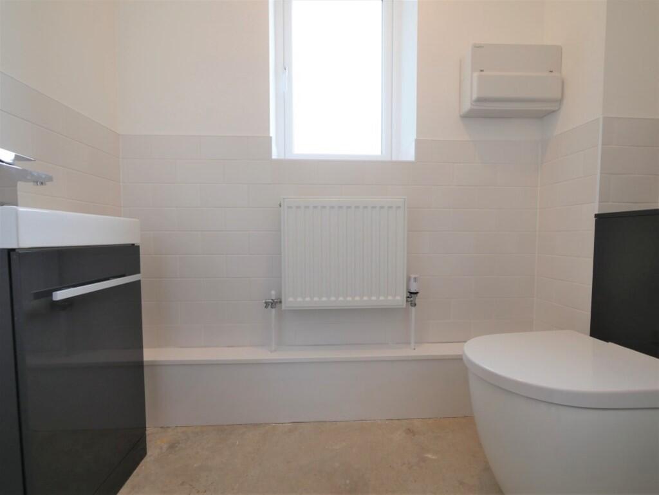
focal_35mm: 14
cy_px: 248
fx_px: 267
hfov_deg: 102.0
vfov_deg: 85.7
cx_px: 330
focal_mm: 7
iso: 200
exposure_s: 1/80
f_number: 4
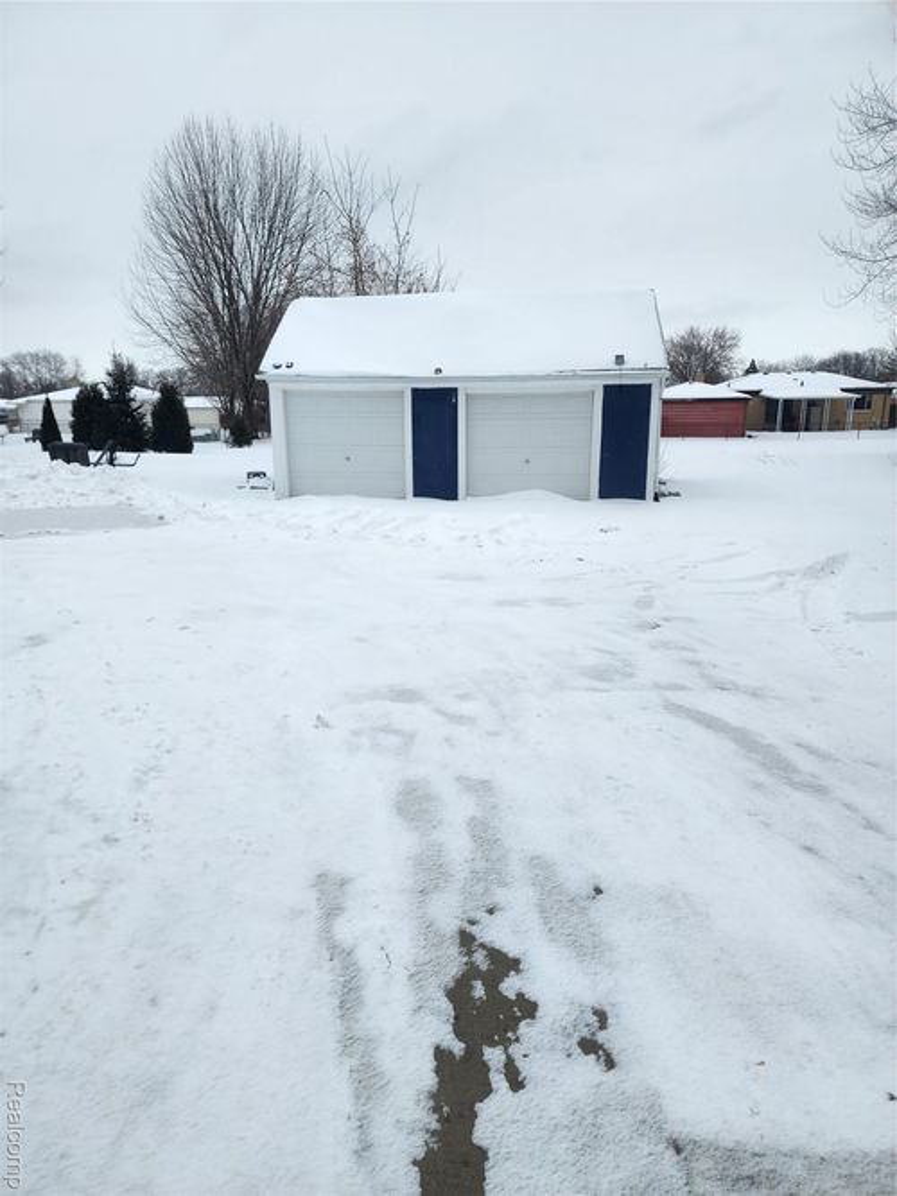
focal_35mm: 23
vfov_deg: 73.9
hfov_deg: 58.9
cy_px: 598
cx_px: 448
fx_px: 795
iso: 12
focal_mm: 6.4
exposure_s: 1/955
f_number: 1.8
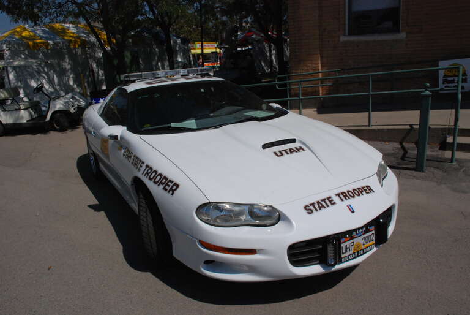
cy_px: 158
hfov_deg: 67.3
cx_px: 235
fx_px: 353
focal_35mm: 27
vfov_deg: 48.0
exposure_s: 1/1000
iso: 1000
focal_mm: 18
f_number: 18
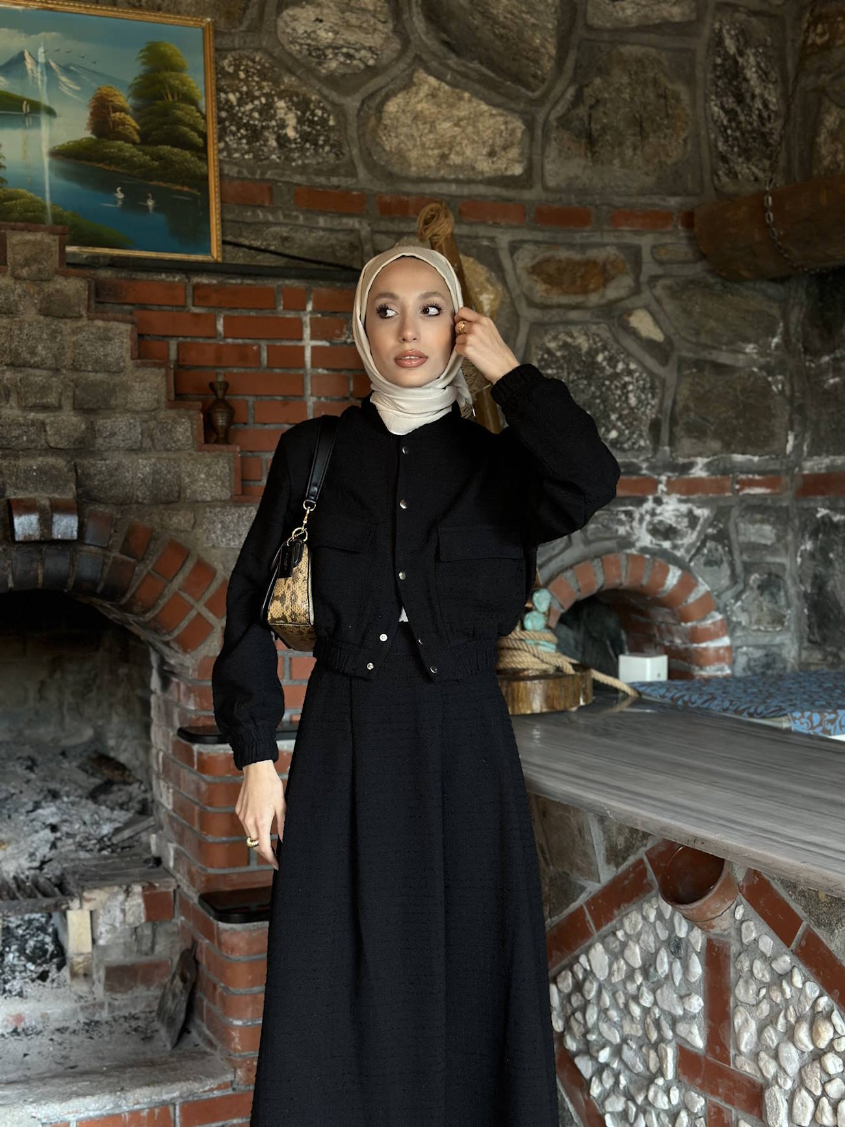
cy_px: 564
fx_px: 1562
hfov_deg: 30.3
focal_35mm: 48
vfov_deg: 39.7
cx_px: 422
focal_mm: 6.86
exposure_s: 1/50
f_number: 1.78
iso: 200
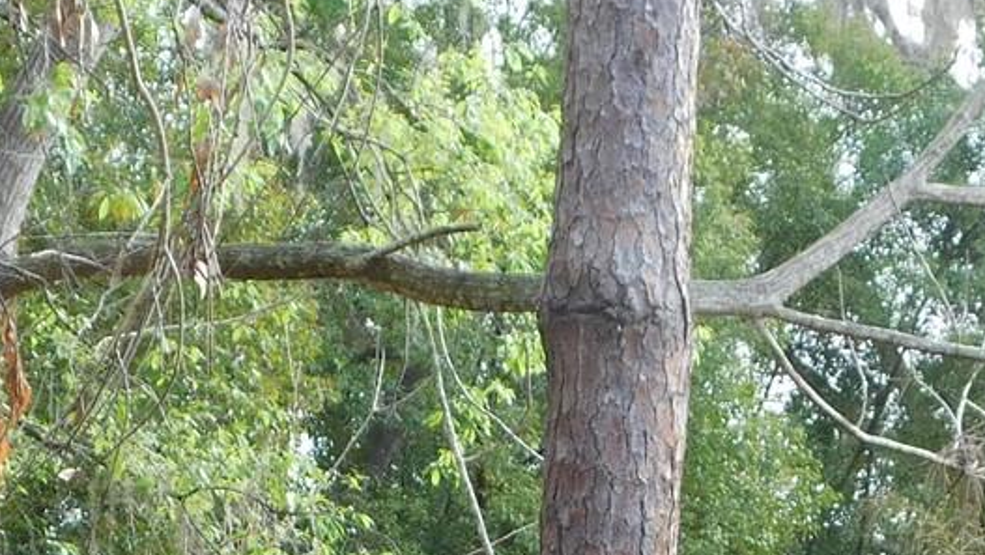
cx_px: 406
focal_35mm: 119
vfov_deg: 10.0
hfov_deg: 18.0
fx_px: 3109
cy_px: 733
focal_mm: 6.3
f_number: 3.5
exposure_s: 1/100
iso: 125
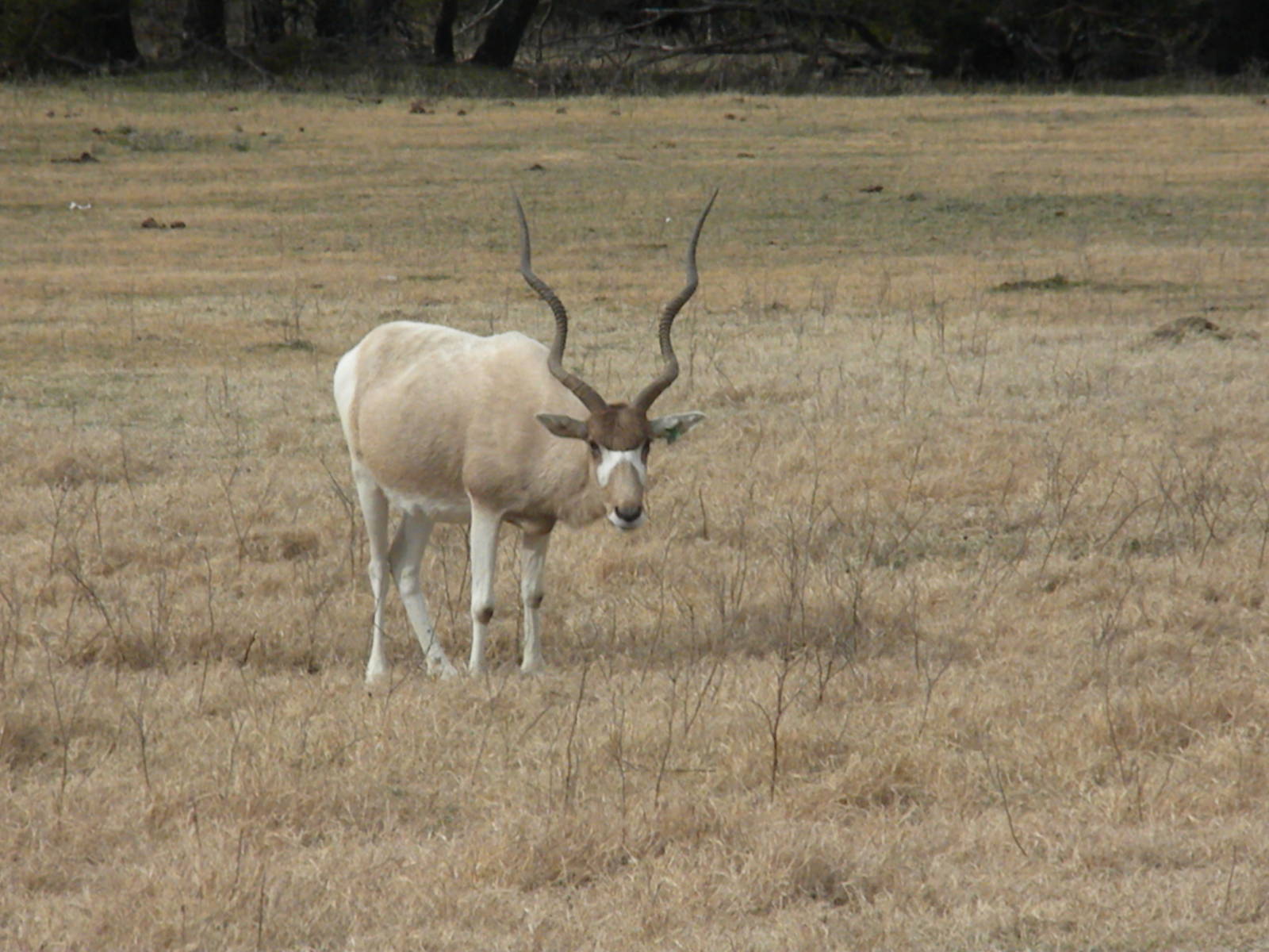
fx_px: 9531
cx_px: 634
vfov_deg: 5.7
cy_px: 476
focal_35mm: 260
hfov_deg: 7.6
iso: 640
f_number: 14
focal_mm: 46.2
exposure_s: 1/367
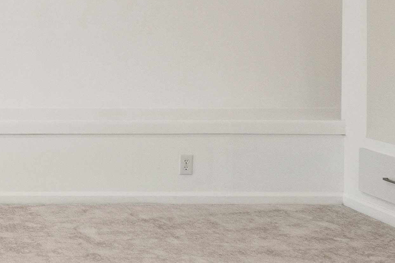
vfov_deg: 19.6
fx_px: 735
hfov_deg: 25.5
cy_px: -15
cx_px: -131
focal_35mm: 67
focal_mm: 10
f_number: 8
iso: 100
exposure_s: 1/3
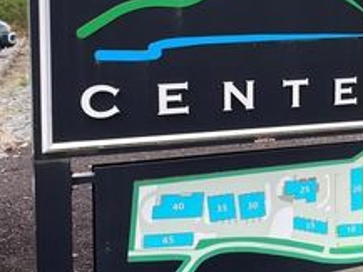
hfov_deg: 30.6
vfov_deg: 24.3
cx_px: 335
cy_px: 86
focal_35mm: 60
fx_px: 630
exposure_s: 1/338
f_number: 1.8
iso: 32
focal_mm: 4.25
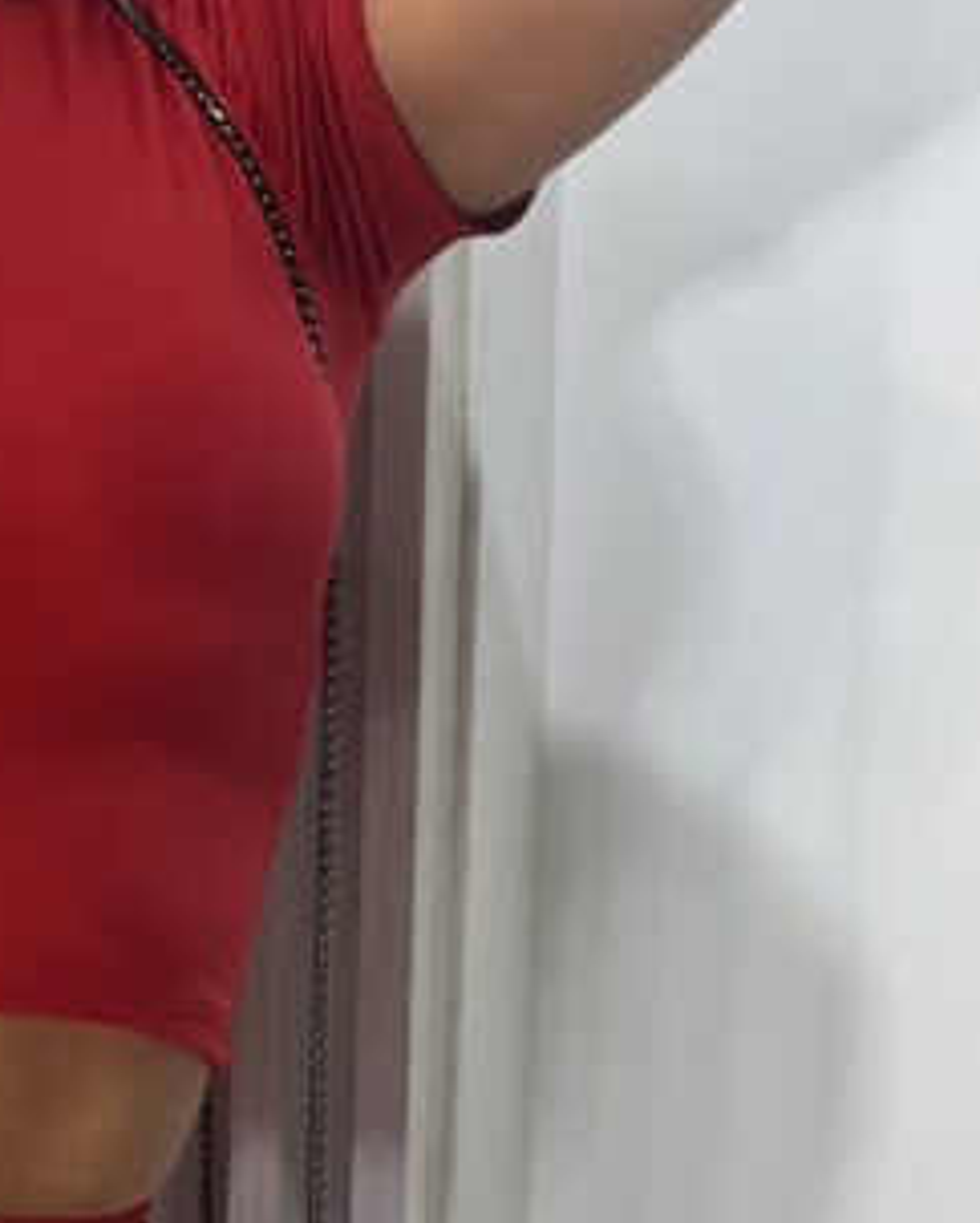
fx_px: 8403
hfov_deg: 6.6
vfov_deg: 8.3
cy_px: 622
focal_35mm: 232
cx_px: -263
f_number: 2.8
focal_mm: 9
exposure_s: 1/120
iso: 200
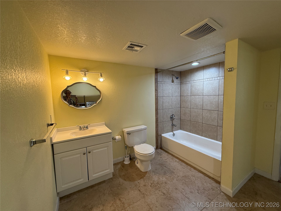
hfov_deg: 102.1
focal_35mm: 14
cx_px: 140
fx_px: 114
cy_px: 106
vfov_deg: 85.7
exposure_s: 1/120
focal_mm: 2.22
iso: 200
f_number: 2.2
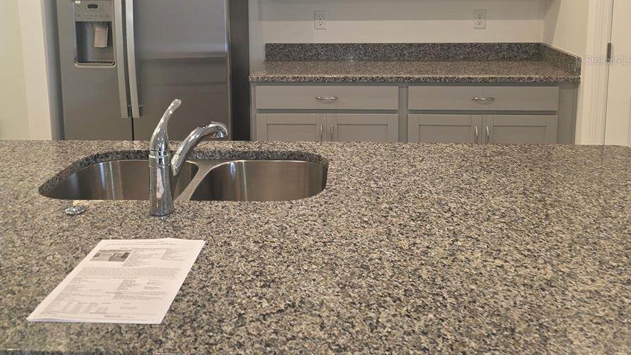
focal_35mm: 34
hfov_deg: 58.0
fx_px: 569
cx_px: 315
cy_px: 60
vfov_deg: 33.4
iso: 80
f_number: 1.7
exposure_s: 1/60
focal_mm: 6.3
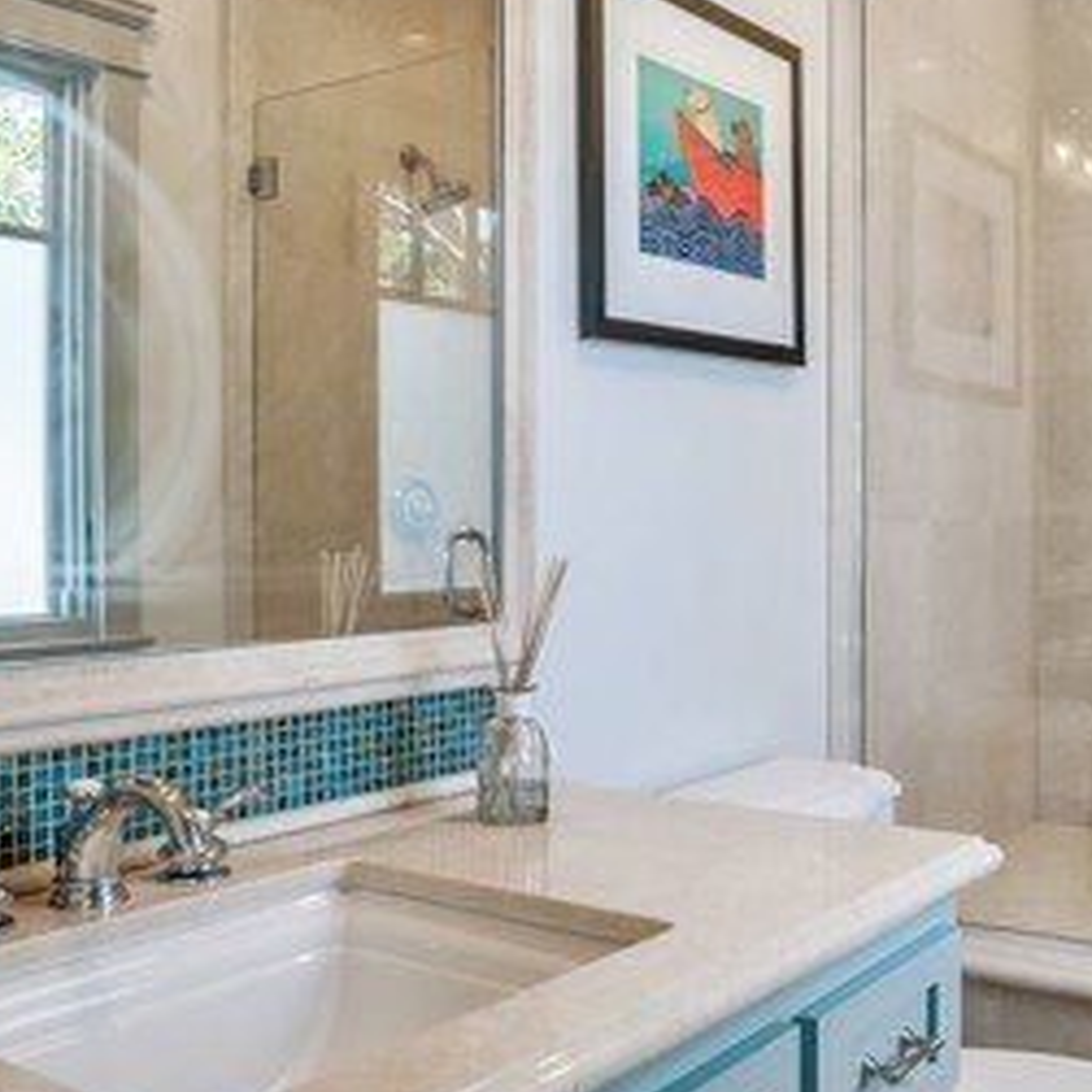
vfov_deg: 42.8
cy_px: 518
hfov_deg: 42.4
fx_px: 1392
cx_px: 709
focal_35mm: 39
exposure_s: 1/40
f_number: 8
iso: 125
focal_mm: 18
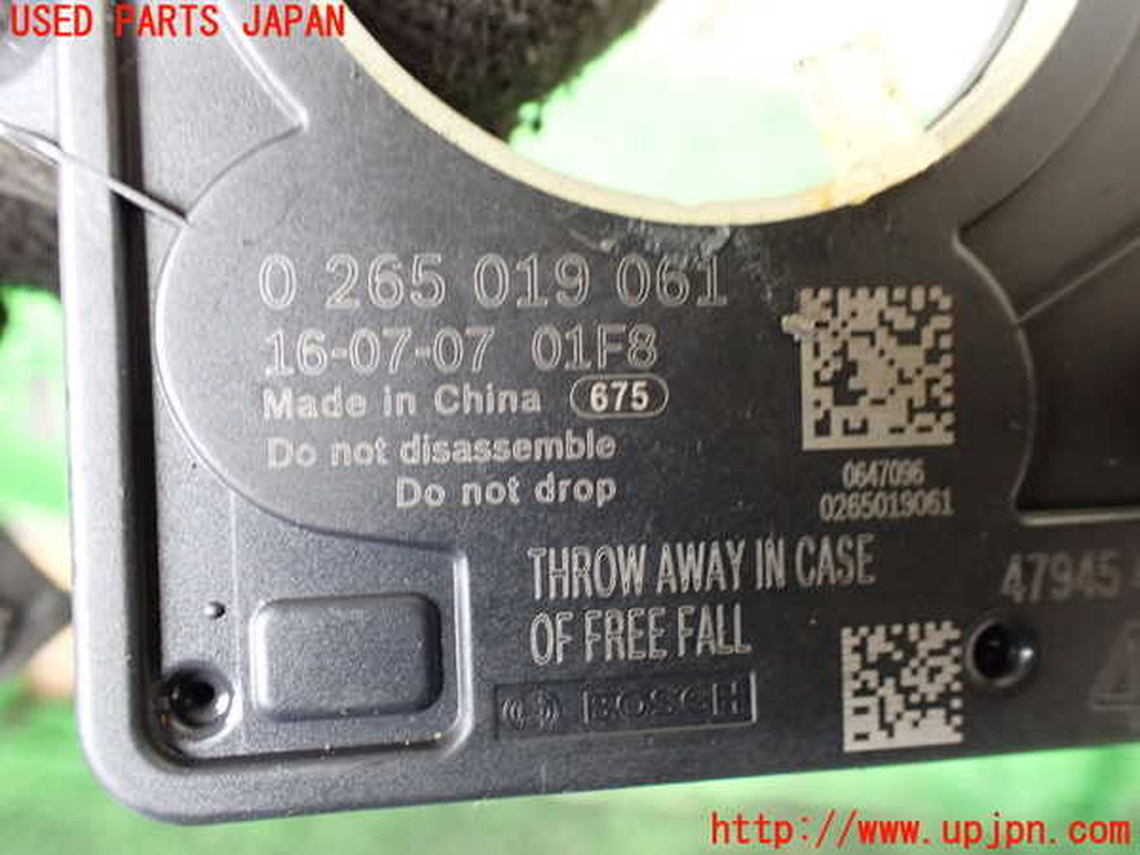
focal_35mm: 30
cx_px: 570
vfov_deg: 46.8
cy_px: 428
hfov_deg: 60.0
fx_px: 988
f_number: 2.3
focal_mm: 5.4
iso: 800
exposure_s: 1/30
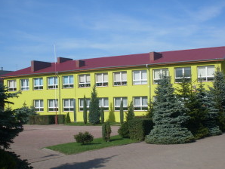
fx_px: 332
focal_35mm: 51
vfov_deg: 28.6
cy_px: 99
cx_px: 124
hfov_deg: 37.4
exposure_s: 1/250
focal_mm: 6.3
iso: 80
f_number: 8.4
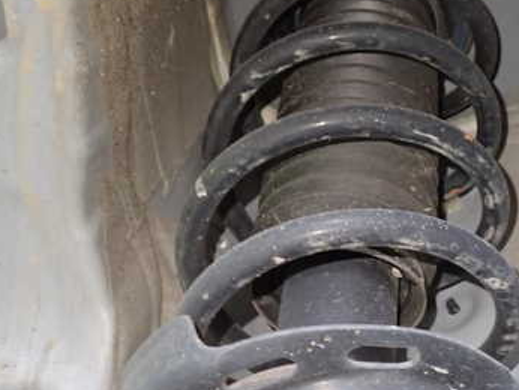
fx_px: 780
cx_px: 370
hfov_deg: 36.2
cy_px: 231
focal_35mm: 52
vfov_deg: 28.0
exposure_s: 1/20
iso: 800
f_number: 2.3
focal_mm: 5.4
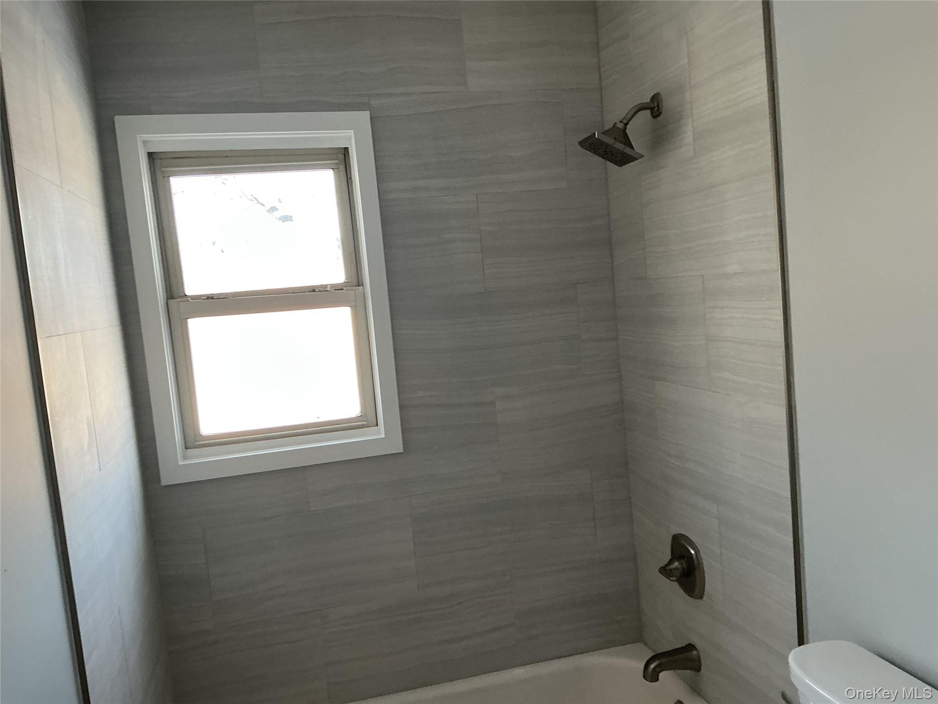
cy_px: 352
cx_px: 469
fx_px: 786
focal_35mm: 29
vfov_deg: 48.2
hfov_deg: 61.7
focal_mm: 3
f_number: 1.8
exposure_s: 1/60
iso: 64
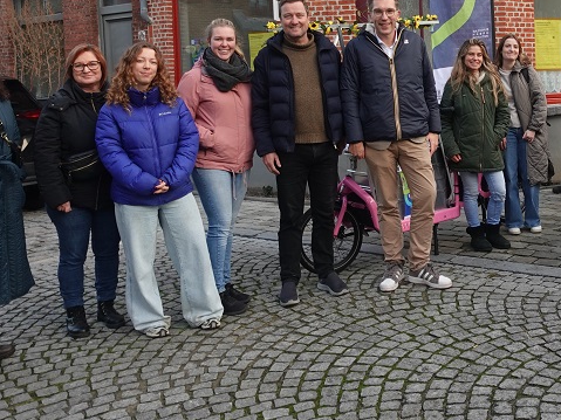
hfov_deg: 40.4
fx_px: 713
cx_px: 482
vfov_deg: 32.3
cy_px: 105
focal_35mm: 44
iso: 125
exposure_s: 1/250
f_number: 2
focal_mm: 7.6
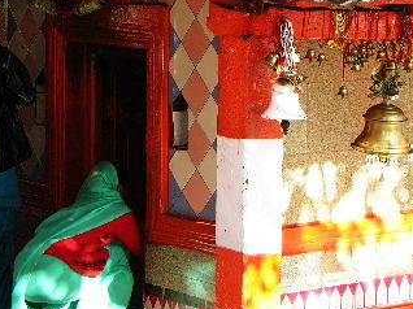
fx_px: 1717
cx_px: 319
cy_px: 82
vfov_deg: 10.3
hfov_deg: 13.7
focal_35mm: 144
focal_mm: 15.7
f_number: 3.2
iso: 100
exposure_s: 1/60.3
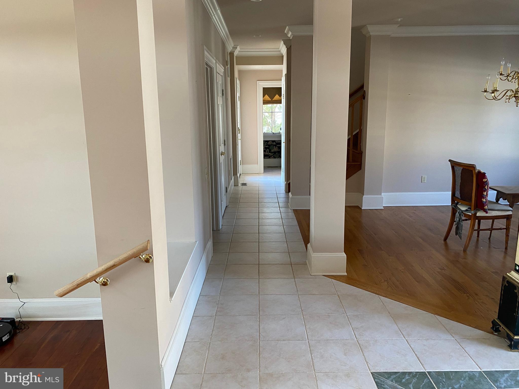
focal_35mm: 26
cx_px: 260
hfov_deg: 67.3
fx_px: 390
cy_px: 194
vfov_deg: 53.1
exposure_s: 1/81
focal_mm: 4.25
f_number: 1.8
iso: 125
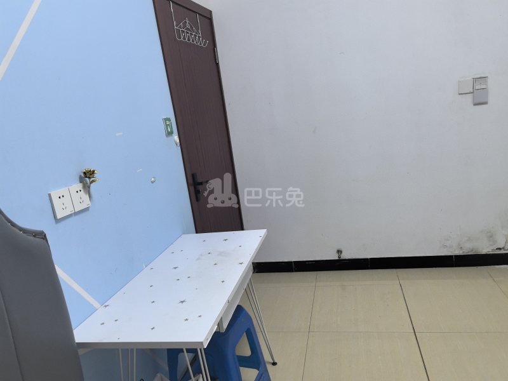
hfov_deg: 65.3
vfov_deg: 51.4
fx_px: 396
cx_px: 254
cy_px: 190
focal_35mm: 27
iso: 320
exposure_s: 1/50
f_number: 2
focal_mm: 5.75
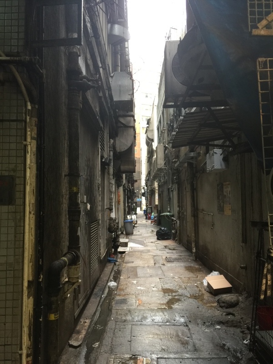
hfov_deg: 48.2
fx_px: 305
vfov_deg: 61.7
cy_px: 182
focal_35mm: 29
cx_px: 136
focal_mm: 4.15
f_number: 2.2
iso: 64
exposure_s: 1/33
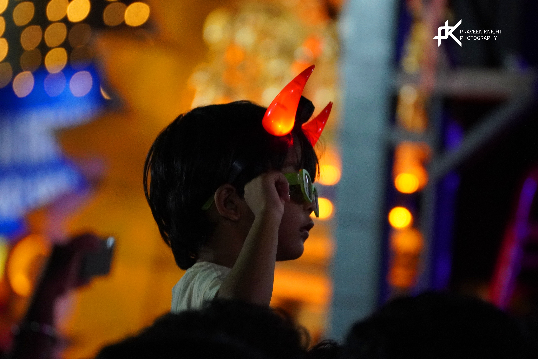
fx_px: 6724
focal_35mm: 450
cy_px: 180
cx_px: 269
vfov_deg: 3.1
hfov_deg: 4.6
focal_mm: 300
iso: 5000
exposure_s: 1/60
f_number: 8
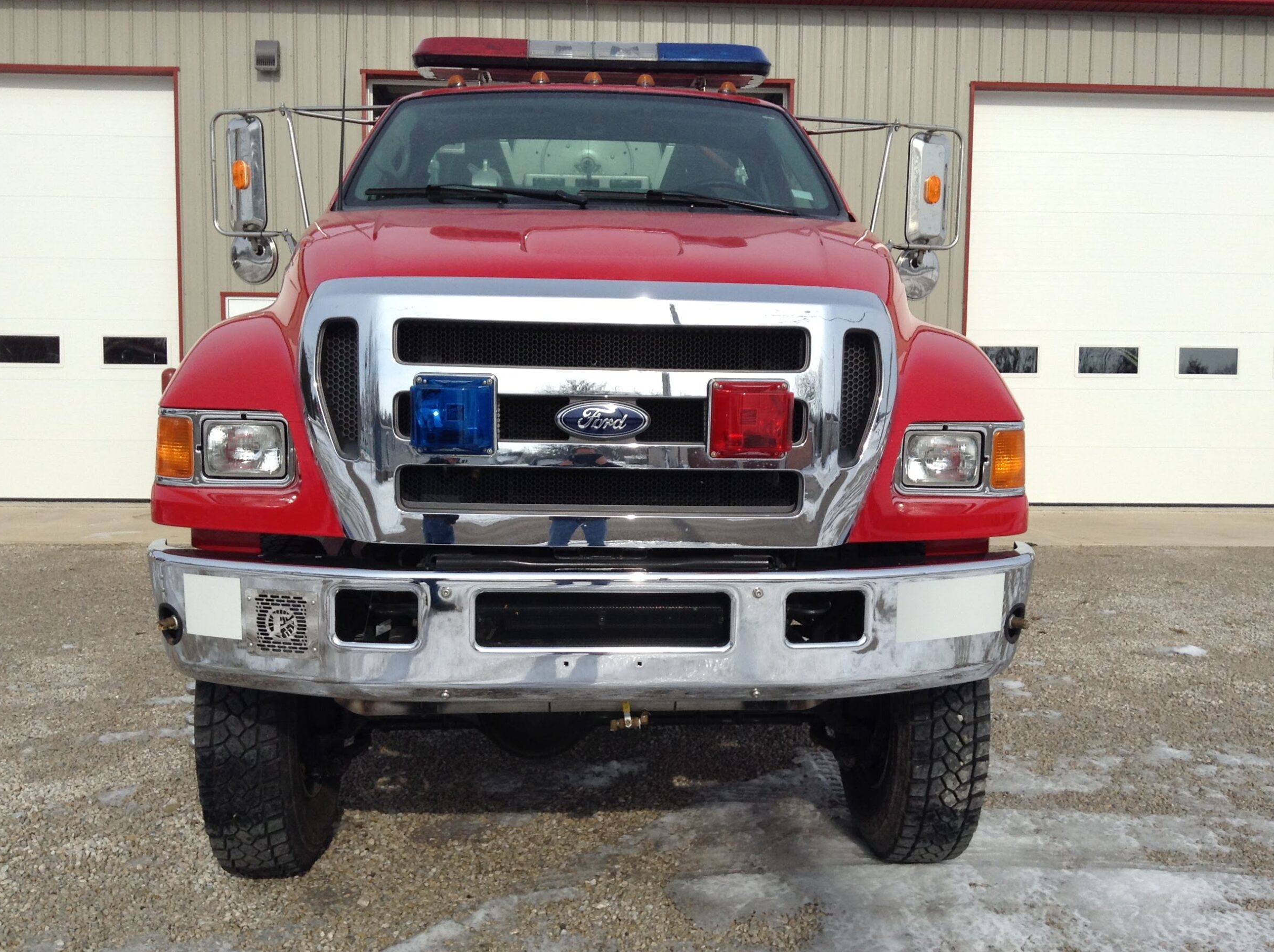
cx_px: 619
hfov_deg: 52.7
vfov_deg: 40.6
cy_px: 502
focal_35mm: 35
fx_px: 1286
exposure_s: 1/2000
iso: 25
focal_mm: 3.3
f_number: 2.4
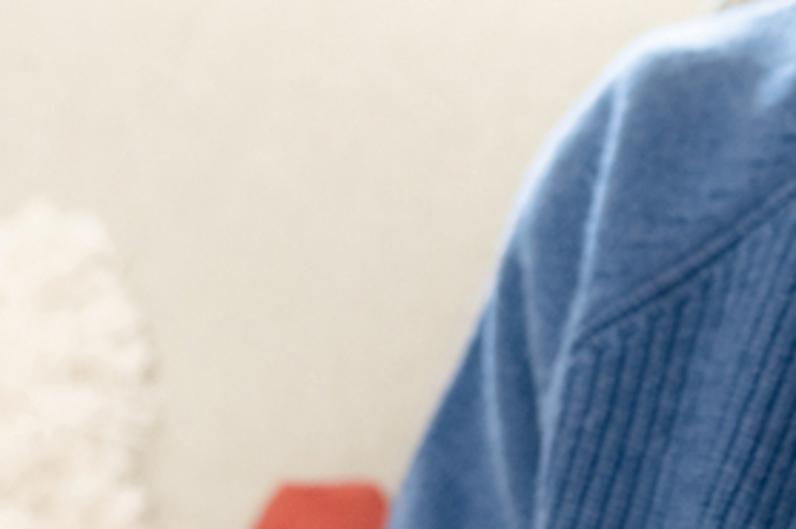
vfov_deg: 4.5
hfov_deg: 6.8
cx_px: 661
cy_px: 123
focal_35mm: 302
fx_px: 6673
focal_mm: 70
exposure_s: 1/100
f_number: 2.8
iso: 1000
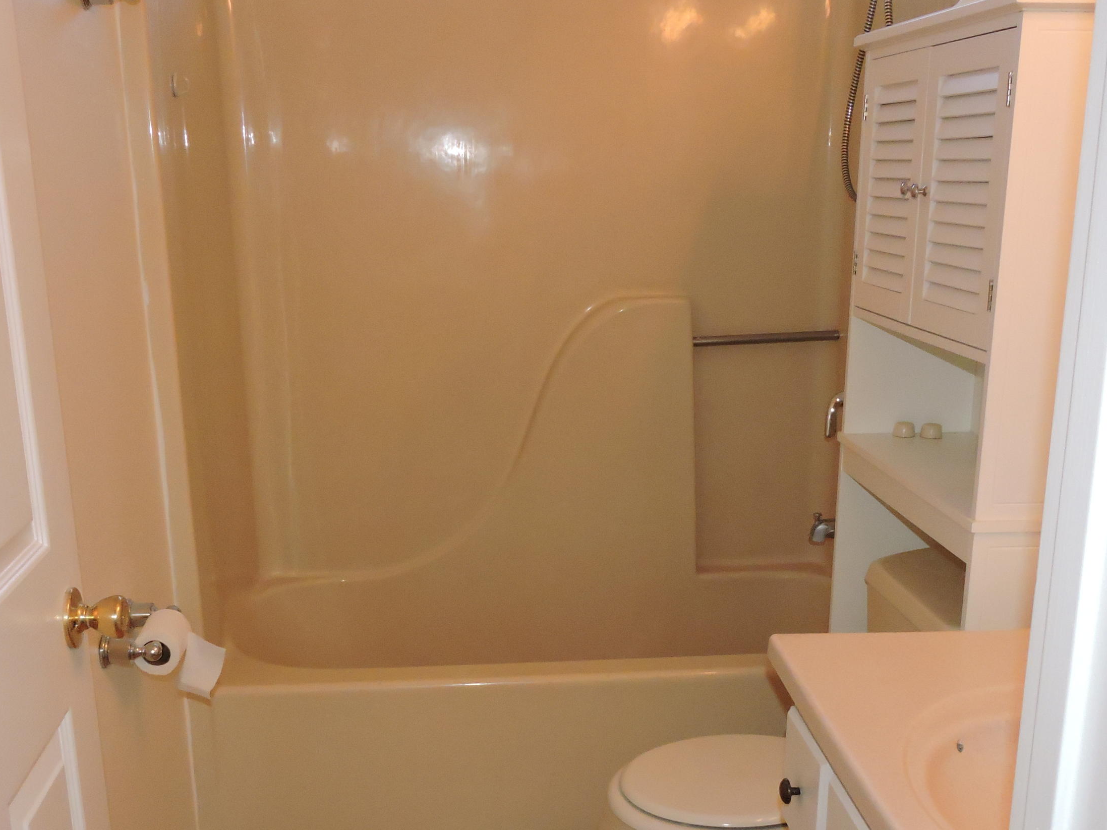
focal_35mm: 41
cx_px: 540
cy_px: 558
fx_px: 1311
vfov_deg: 34.8
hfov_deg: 45.8
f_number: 3.5
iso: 800
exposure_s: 1/160
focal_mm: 5.4
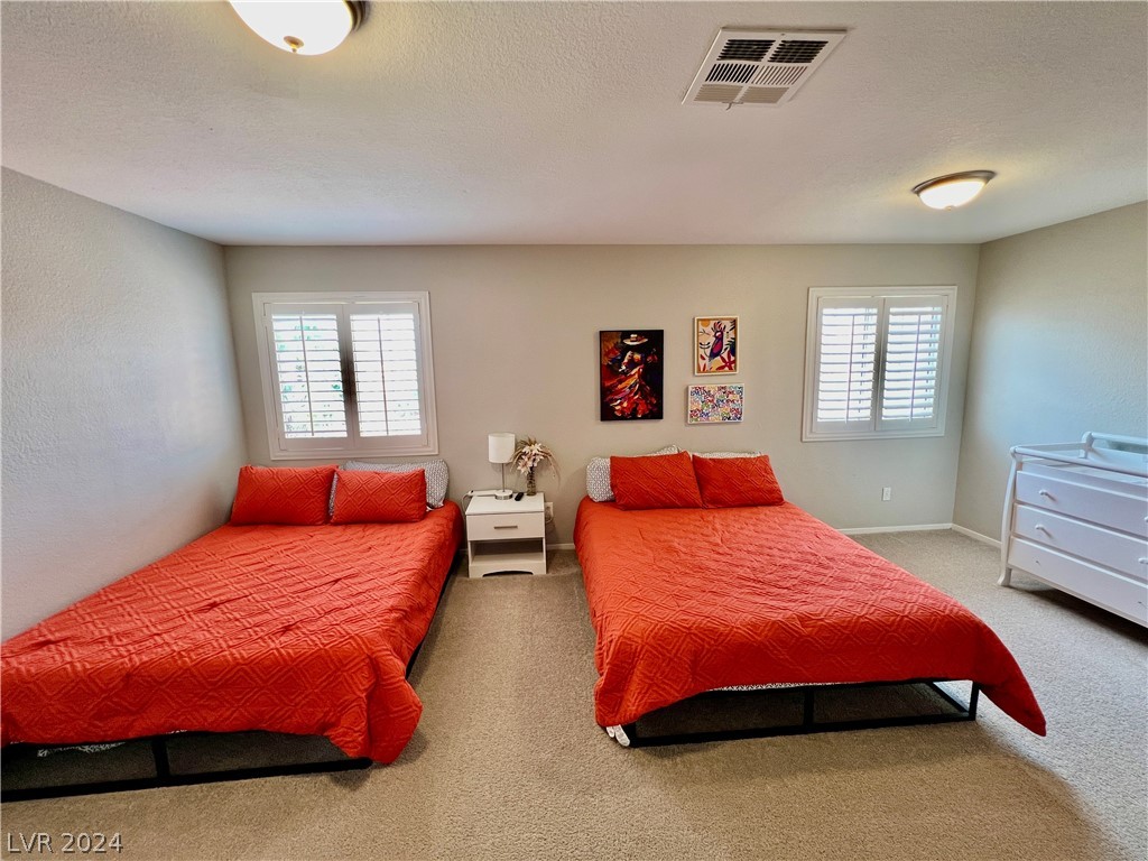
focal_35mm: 13
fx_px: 431
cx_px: 574
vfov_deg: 89.9
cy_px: 430
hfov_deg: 106.2
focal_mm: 1.57
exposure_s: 1/120
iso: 160
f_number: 1.8
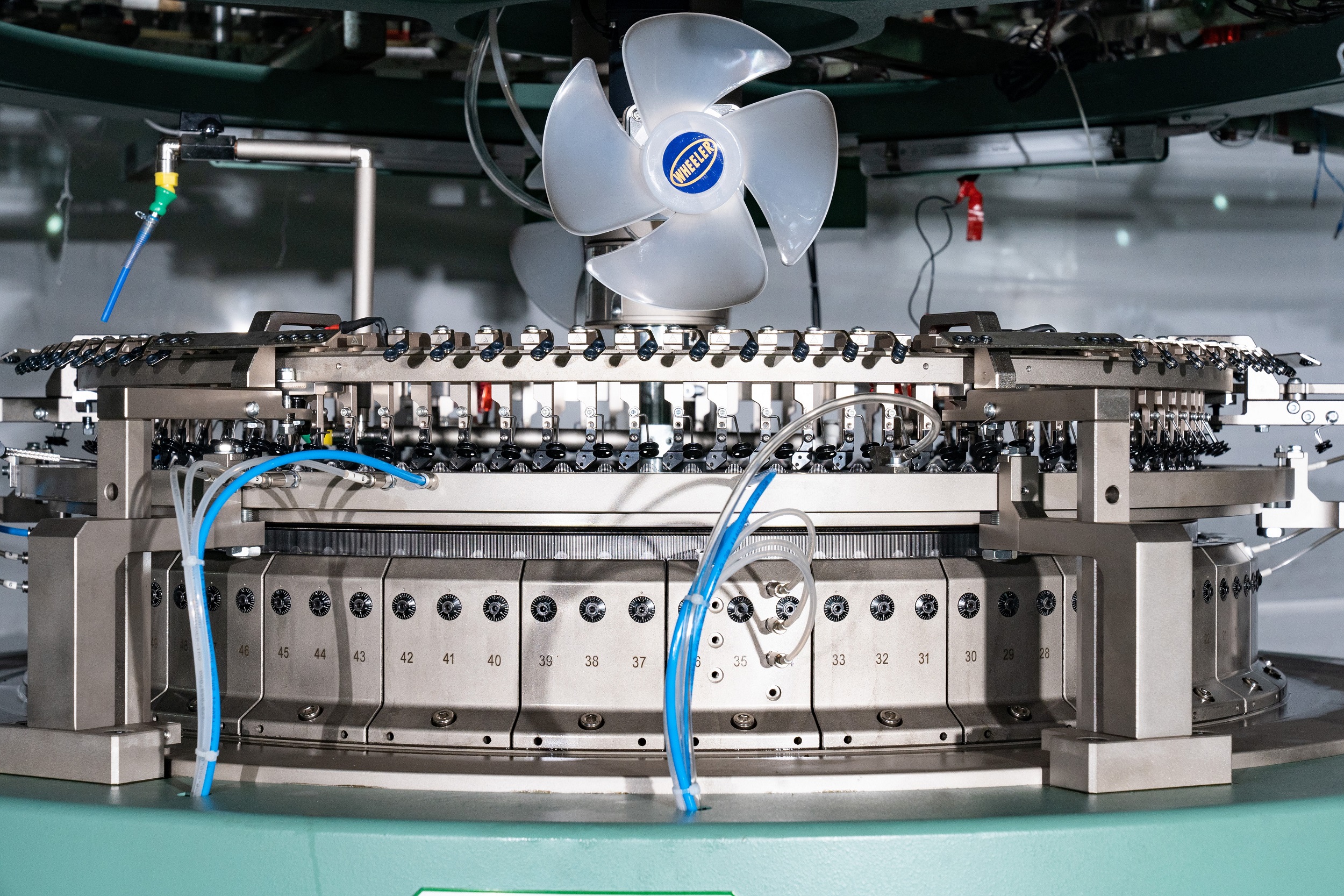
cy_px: 448
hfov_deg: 28.8
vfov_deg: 19.5
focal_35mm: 70
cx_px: 672
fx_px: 2613
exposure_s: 1/80
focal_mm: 70
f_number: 9
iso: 1000
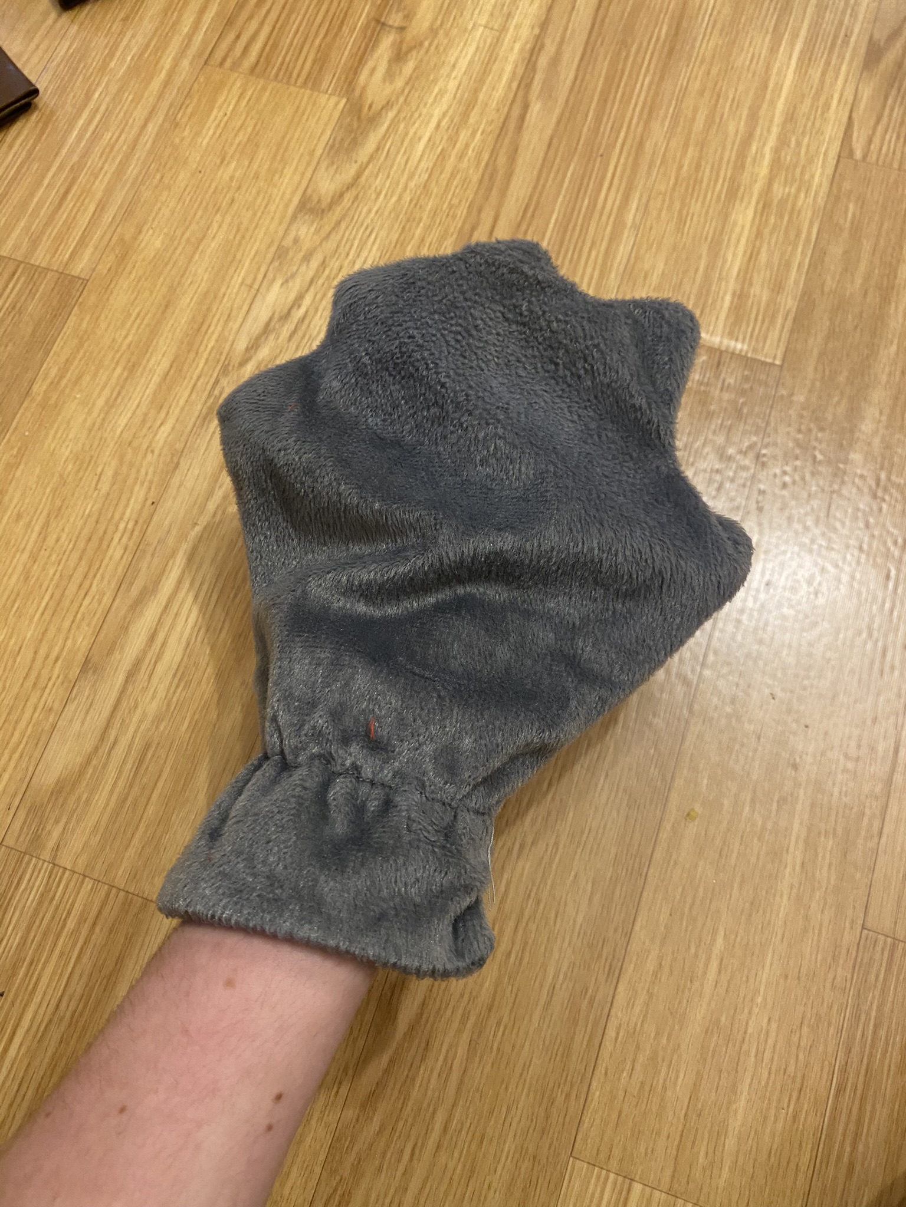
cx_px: 453
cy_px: 604
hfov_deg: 53.1
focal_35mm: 26
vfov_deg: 67.3
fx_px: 907
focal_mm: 4.25
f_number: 1.8
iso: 250
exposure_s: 1/50
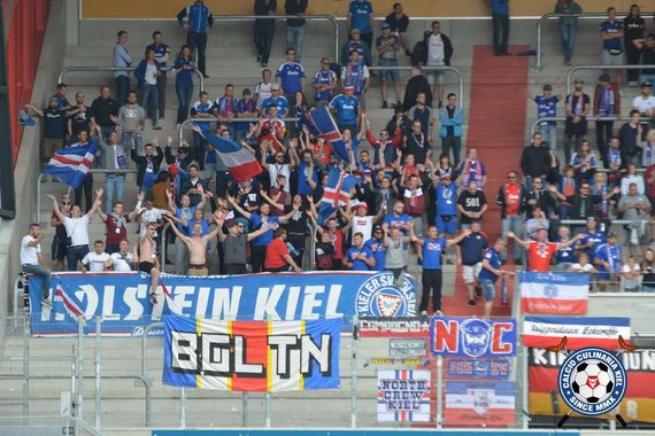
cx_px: 328
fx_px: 5458
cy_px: 218
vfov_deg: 4.6
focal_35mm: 300
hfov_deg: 6.9
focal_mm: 200
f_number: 3.5
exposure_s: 1/1000
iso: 400
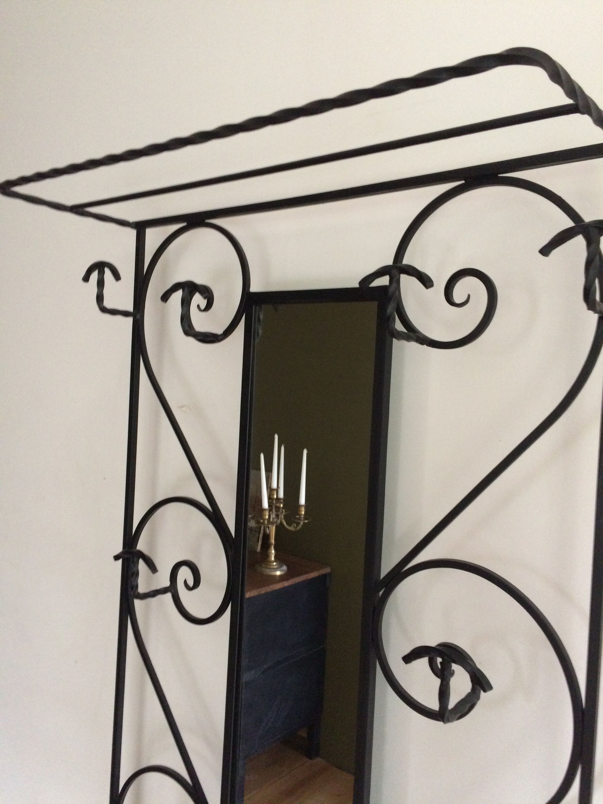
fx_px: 674
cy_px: 402
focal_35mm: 29
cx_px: 302
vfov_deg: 61.7
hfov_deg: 48.2
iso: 320
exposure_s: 1/33
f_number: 2.2
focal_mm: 4.15
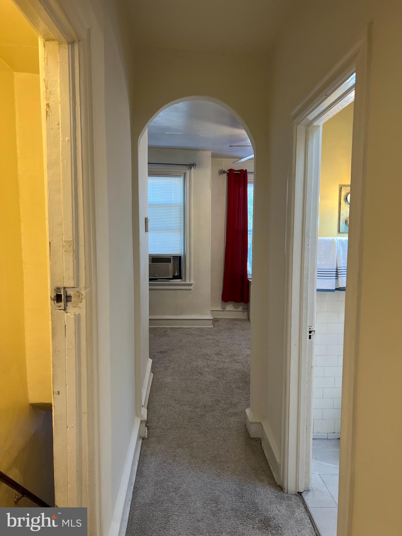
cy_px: 268
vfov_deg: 67.3
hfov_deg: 53.1
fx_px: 403
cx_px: 201
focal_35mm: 26
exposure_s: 1/120
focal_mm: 5.7
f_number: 1.5
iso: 125
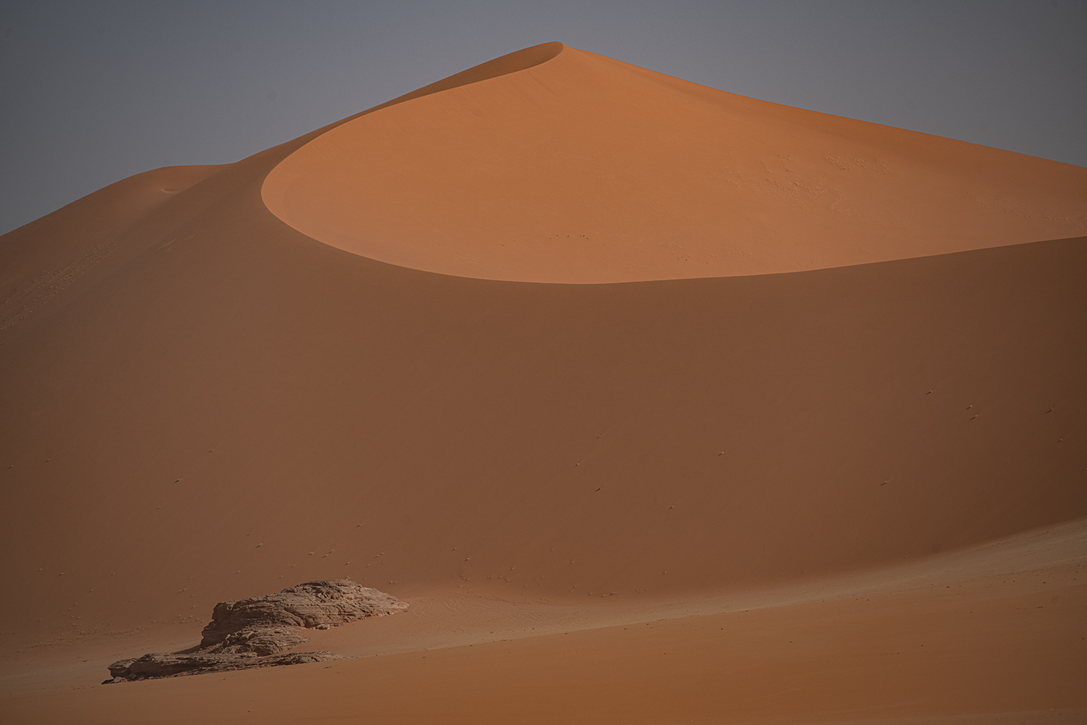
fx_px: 7246
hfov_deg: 8.6
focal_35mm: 240
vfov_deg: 5.7
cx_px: 544
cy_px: 362
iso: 100
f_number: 7.1
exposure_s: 1/250
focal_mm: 240
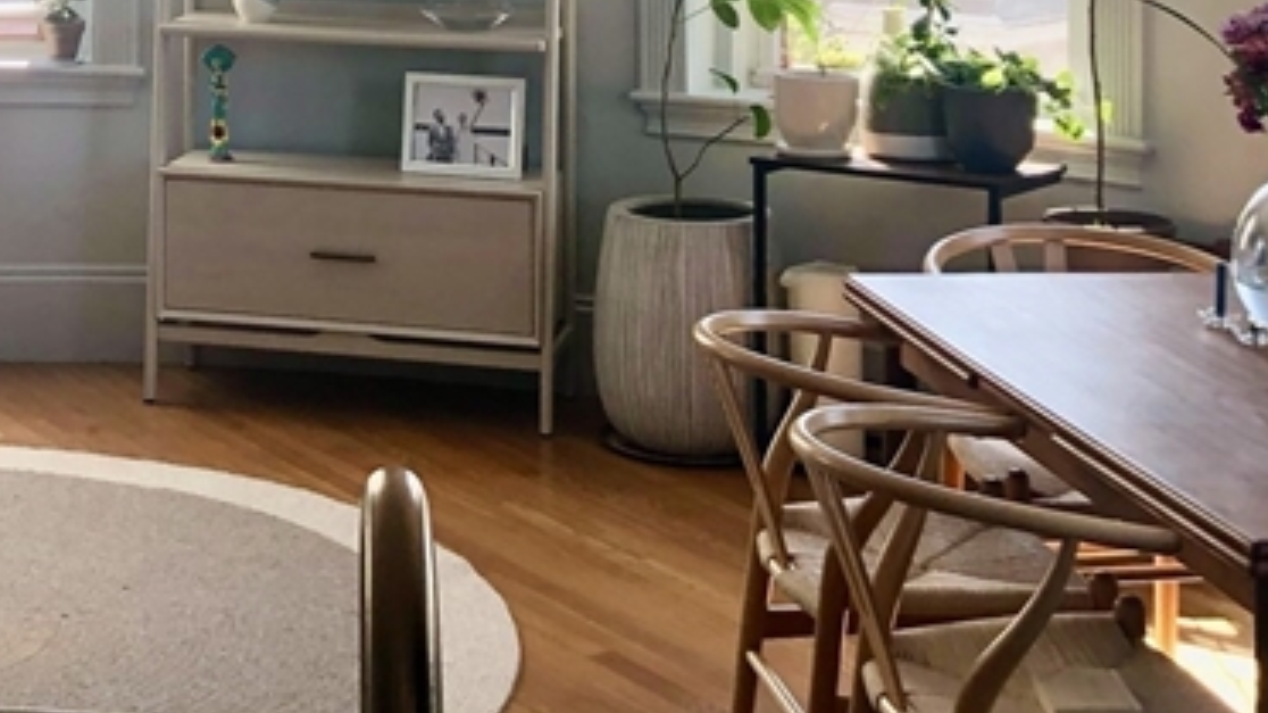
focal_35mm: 84
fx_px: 2823
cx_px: 112
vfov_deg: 13.9
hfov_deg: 24.5
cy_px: -201
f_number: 1.8
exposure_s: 1/120
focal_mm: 4
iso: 50
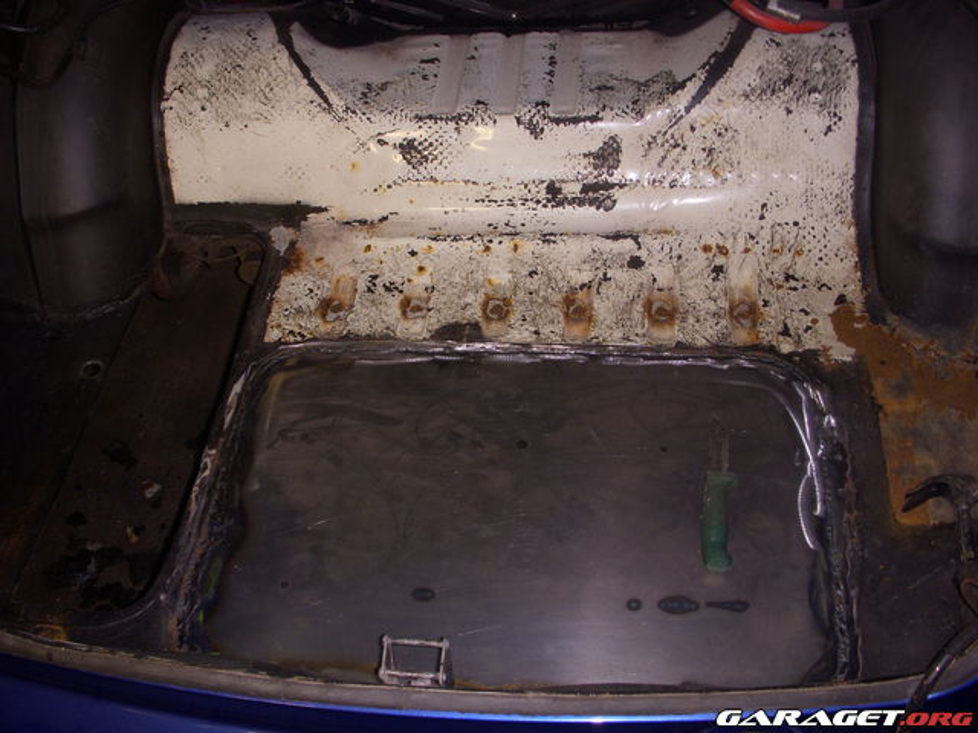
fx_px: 1074
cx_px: 489
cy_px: 366
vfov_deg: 37.7
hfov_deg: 49.0
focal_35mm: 38
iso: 100
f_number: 3.3
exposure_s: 1/30
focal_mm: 6.3
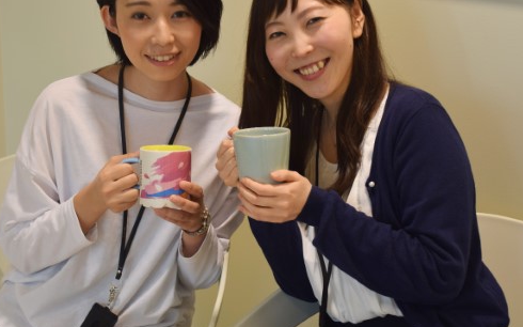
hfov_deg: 25.8
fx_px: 1140
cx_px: 242
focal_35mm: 80
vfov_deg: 16.3
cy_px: 124
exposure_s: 1/13
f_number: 4.5
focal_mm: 40
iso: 100
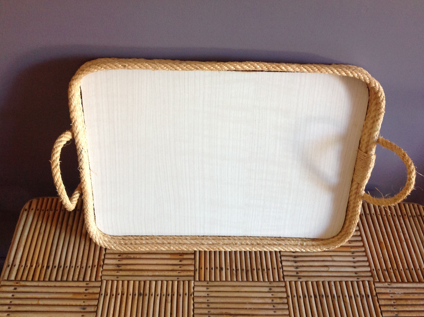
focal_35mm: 36
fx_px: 440
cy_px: 162
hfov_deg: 51.4
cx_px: 213
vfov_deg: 39.6
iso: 100
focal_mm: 4.28
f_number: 2.4
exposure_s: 1/15
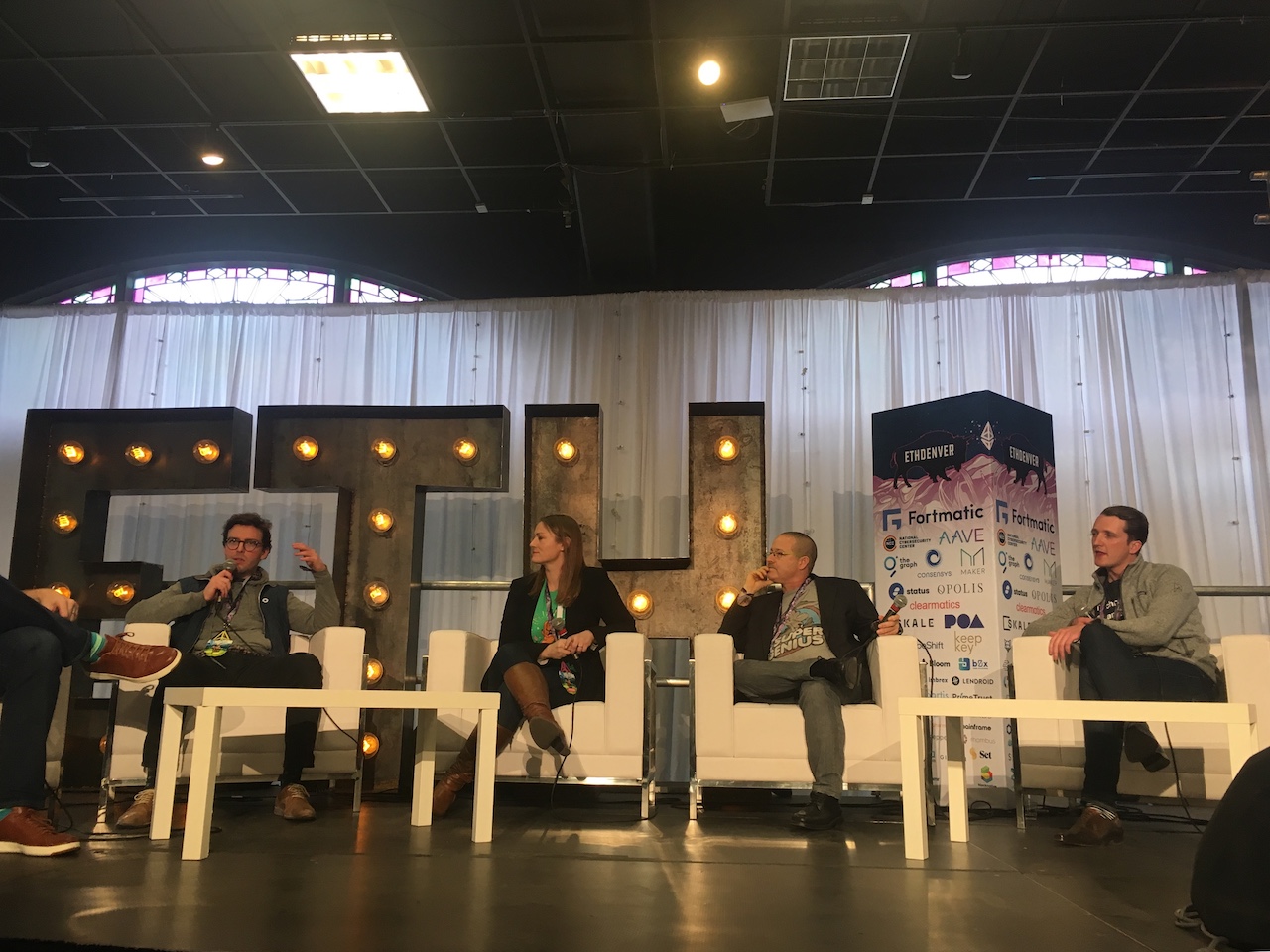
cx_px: 635
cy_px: 476
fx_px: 1064
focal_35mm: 29
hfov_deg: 61.7
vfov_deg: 48.2
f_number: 2.2
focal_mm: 4.15
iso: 25
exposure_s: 1/30
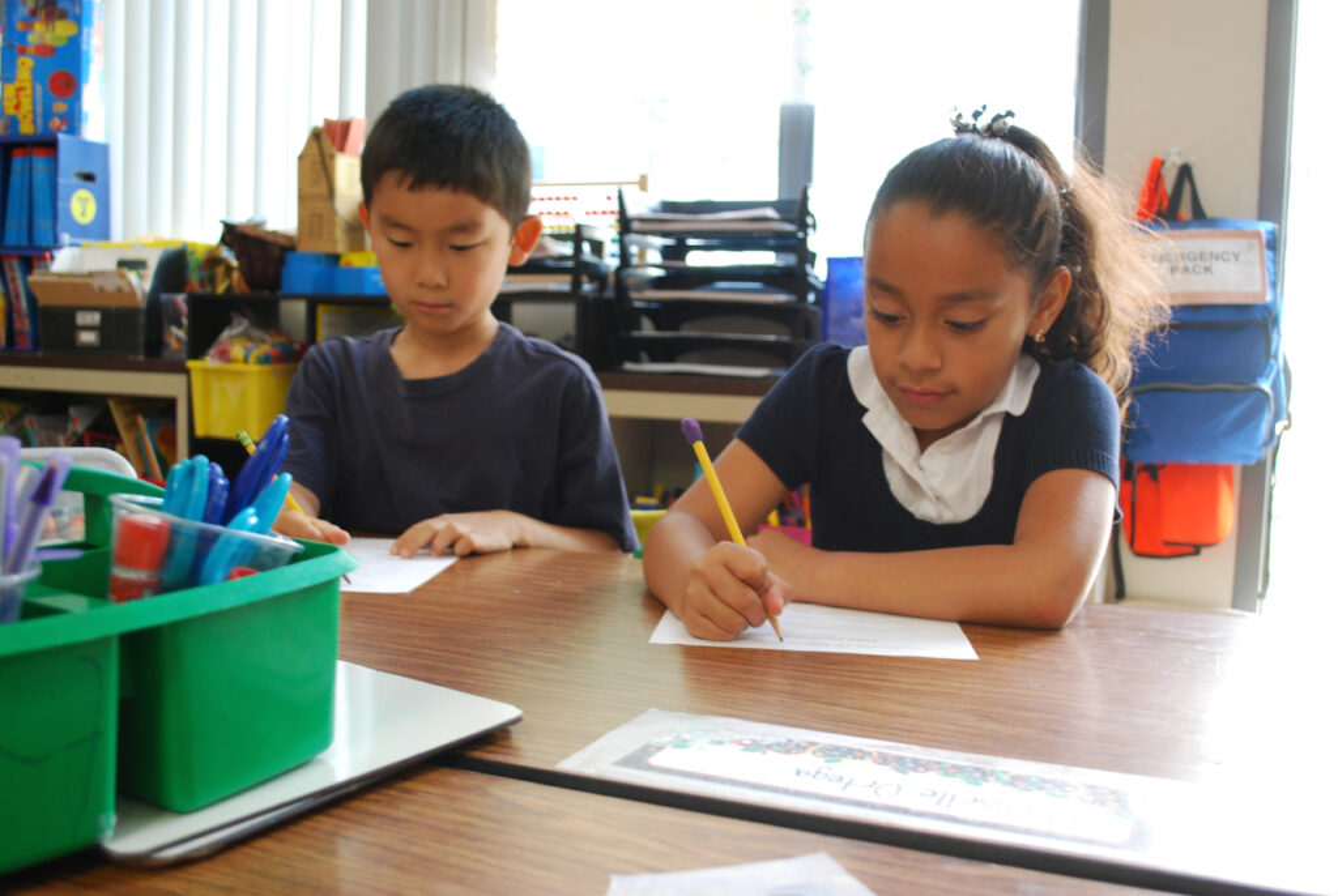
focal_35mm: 36
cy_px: 448
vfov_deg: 37.0
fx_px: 1340
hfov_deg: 53.1
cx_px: 669
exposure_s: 1/30
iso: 500
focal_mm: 24
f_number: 4.2
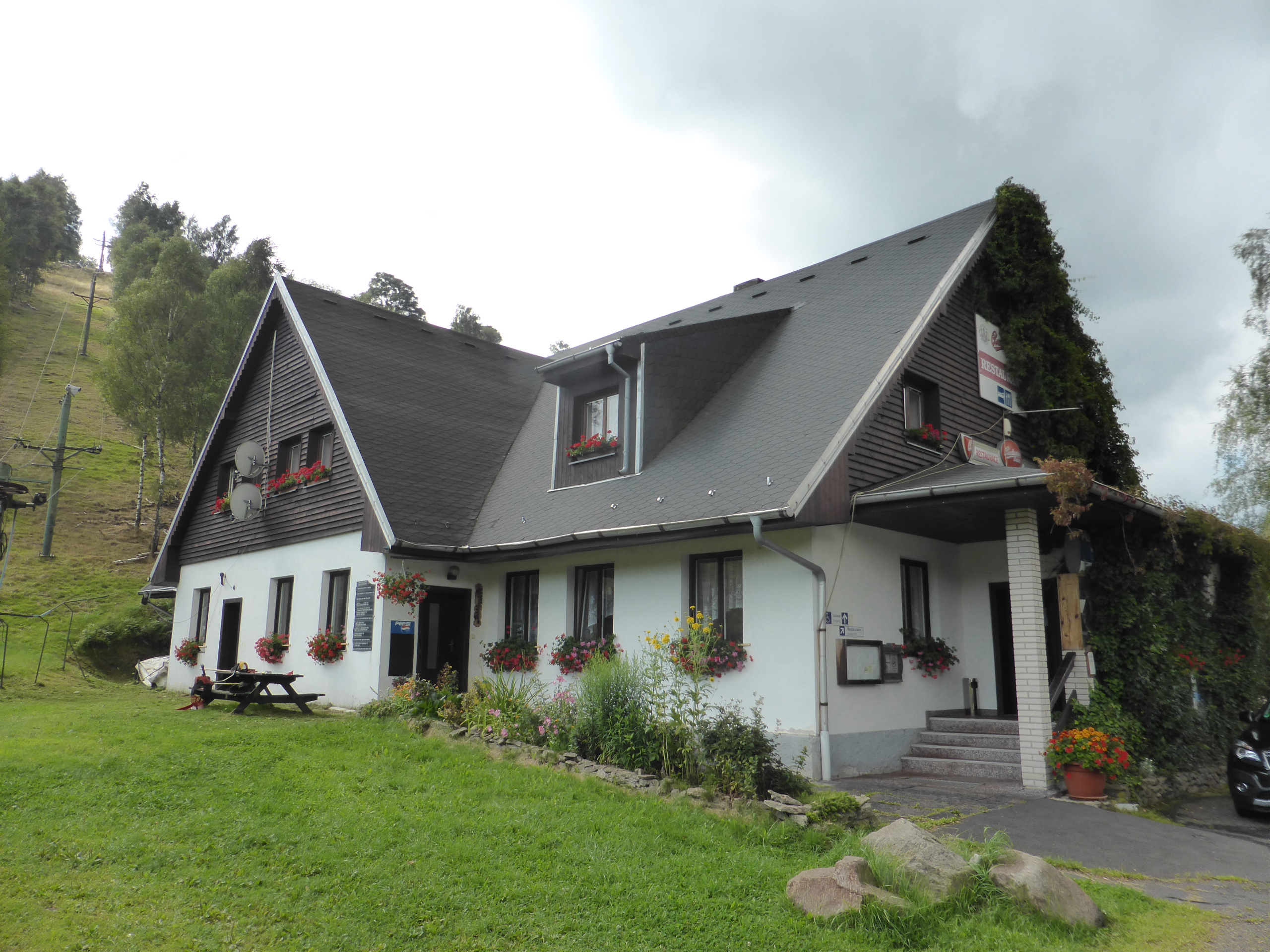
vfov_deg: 54.9
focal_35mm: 25
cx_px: 635
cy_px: 476
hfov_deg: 69.4
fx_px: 917
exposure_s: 1/800
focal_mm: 4.3
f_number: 3.3
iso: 200
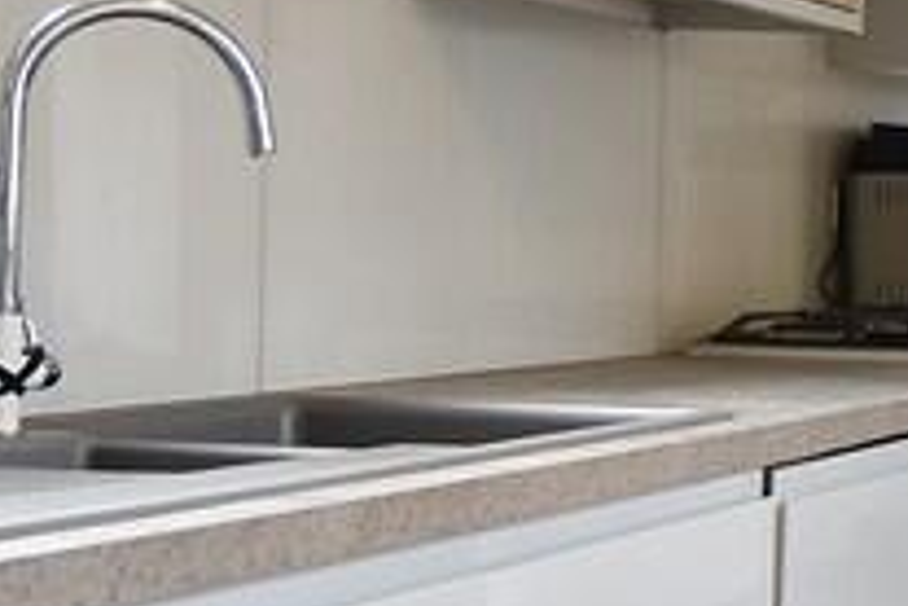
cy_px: 239
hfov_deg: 21.3
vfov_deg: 16.7
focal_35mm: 81
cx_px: 1329
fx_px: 2055
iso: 100
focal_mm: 11
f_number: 5
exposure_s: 1/15
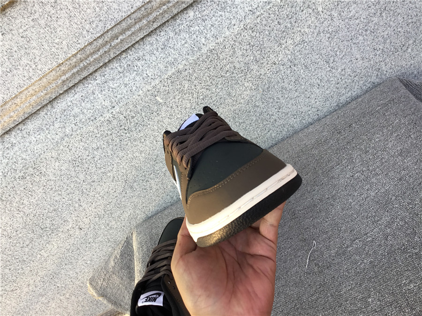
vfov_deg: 45.4
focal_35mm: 31
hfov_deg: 58.4
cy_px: 158
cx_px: 211
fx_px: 378
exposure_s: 1/103
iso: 25
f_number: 2.4
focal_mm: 3.3
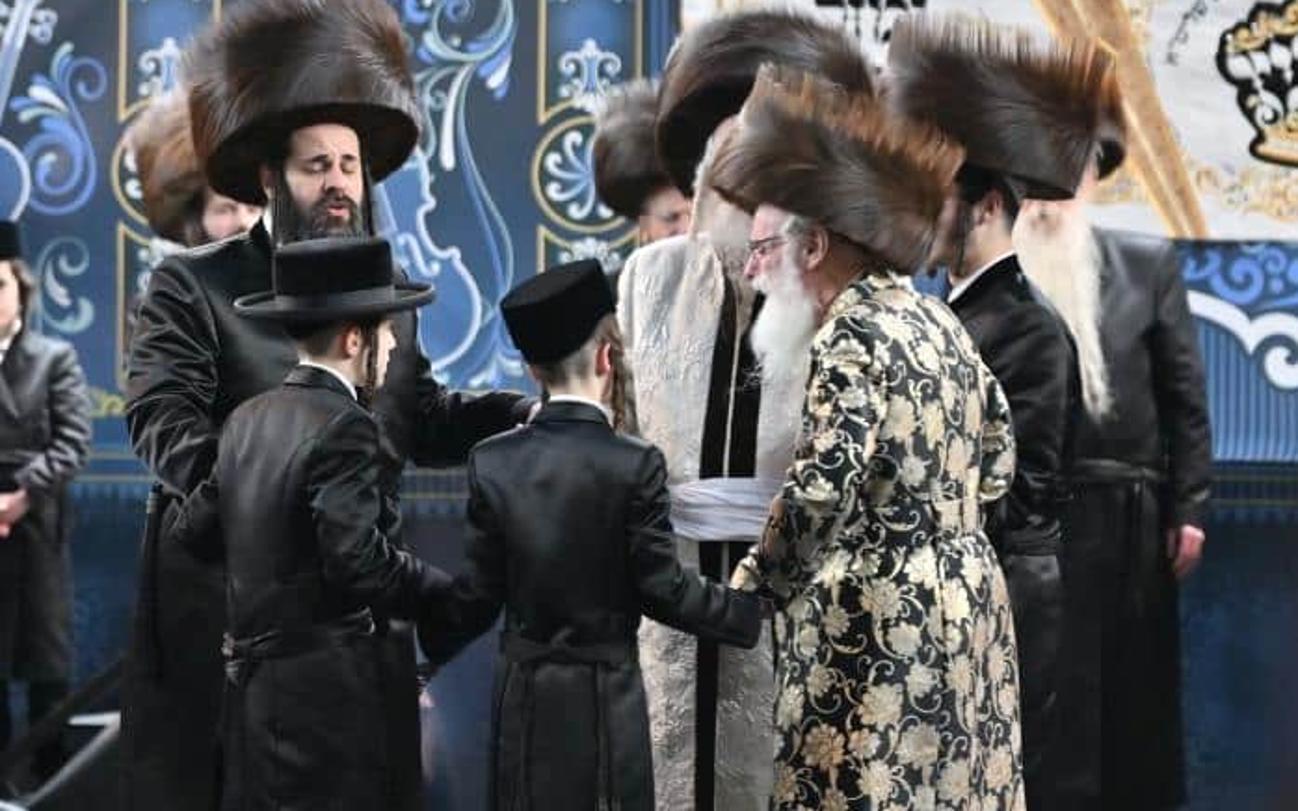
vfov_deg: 3.8
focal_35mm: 347
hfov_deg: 6.1
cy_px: 464
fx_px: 12273
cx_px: 476
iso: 800
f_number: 2.8
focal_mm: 155
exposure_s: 1/320
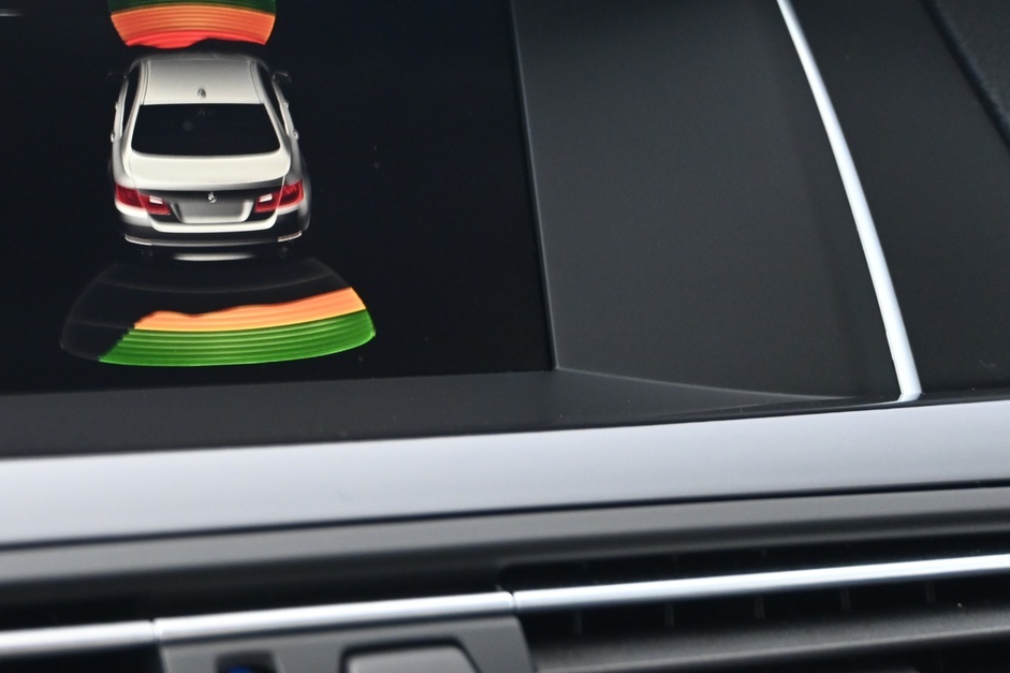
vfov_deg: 21.4
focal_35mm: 63
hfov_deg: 30.9
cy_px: 243
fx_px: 1775
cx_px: 196
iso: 1600
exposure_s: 1/4
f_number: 4.2
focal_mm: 24.5
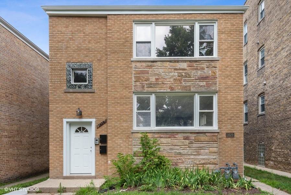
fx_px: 178
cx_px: 146
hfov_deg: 78.5
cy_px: 98
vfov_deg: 57.3
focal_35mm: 22
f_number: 9
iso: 200
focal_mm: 22
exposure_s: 1/100
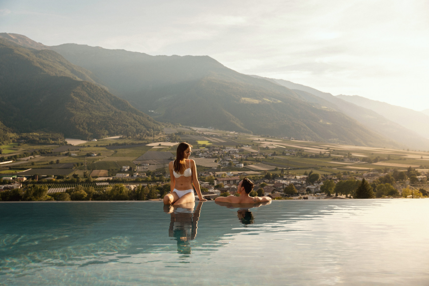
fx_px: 414
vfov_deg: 38.2
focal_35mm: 35
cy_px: 143
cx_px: 214
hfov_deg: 54.8
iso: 125
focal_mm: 34.7
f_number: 2.8
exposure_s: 1/2000
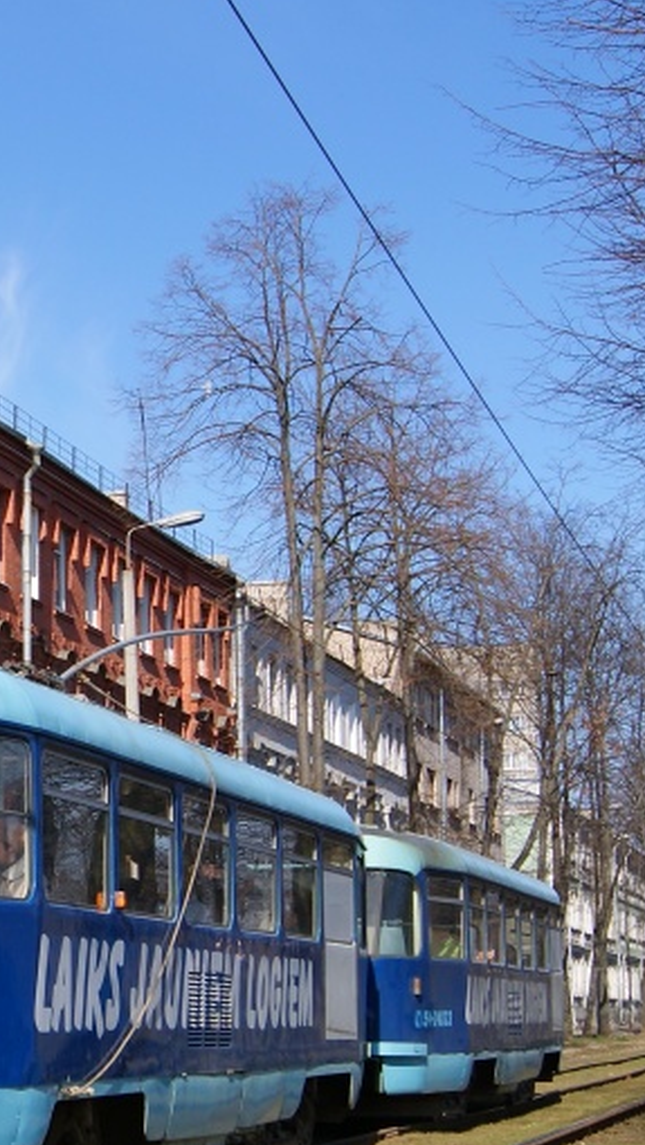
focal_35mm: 76
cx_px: -52
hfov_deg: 15.5
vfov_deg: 27.9
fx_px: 2310
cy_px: 623
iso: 100
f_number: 7.1
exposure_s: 1/320
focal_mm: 24
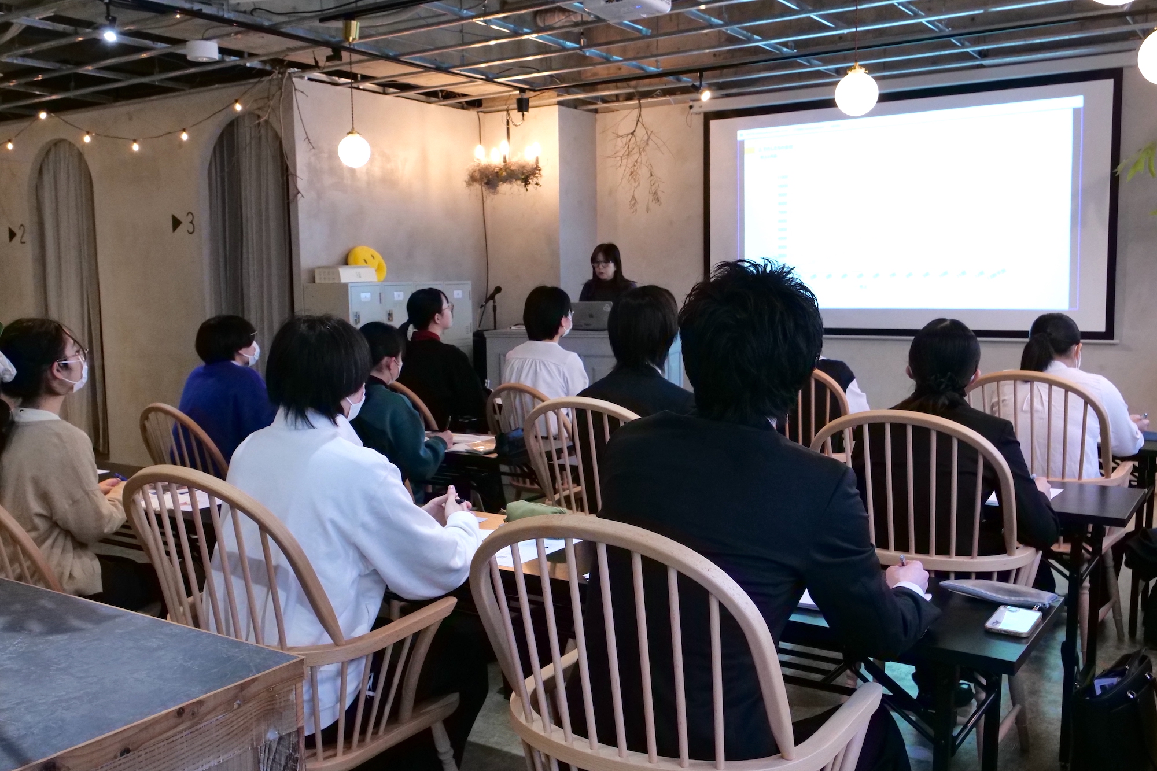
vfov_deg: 40.0
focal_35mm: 33
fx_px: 1060
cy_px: 386
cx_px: 578
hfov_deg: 57.2
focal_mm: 16
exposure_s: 1/80
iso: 2000
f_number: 5.6
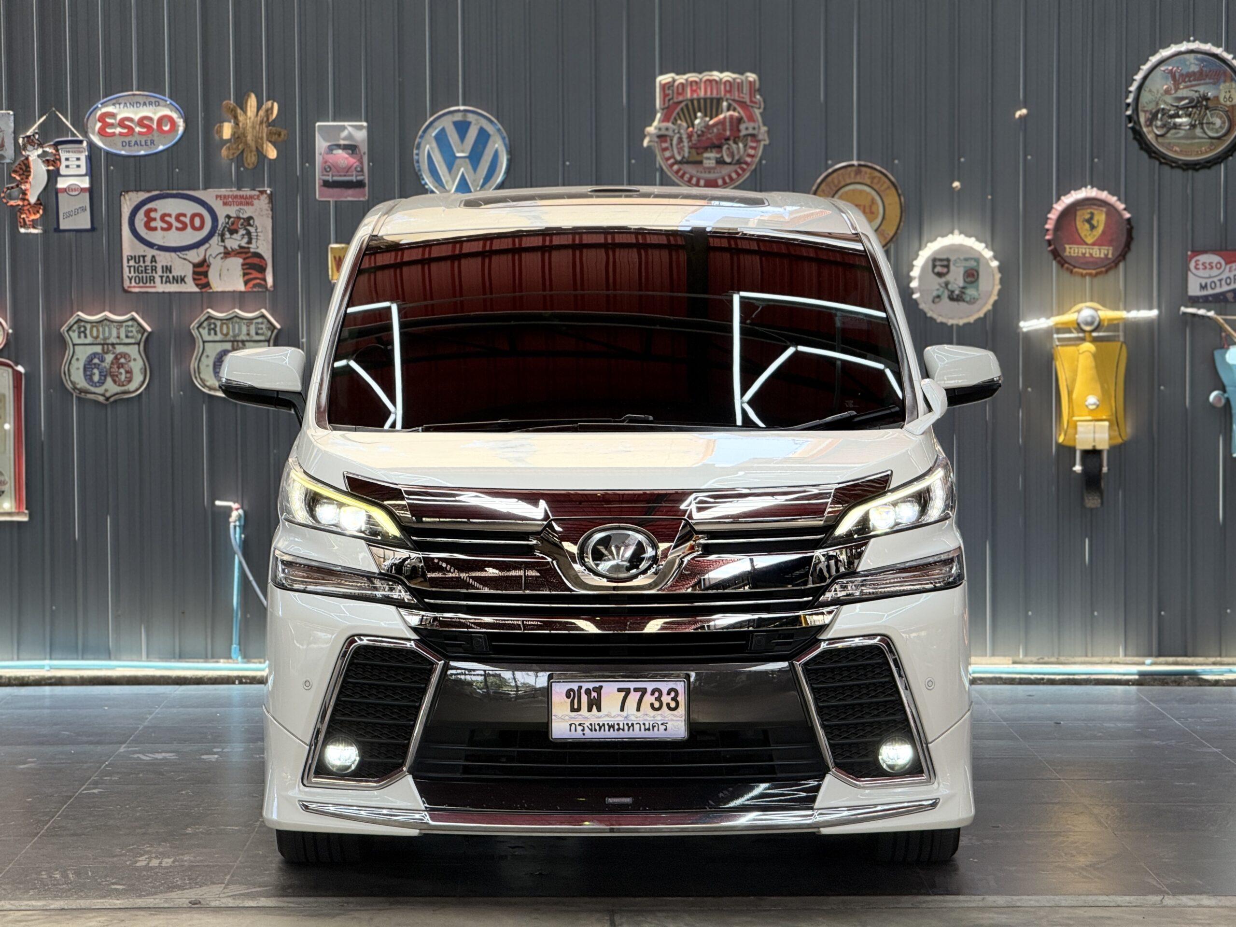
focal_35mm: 120
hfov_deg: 16.4
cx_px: 618
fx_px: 4285
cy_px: 464
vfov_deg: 12.3
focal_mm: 15.66
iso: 64
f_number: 2.8
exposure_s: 1/103
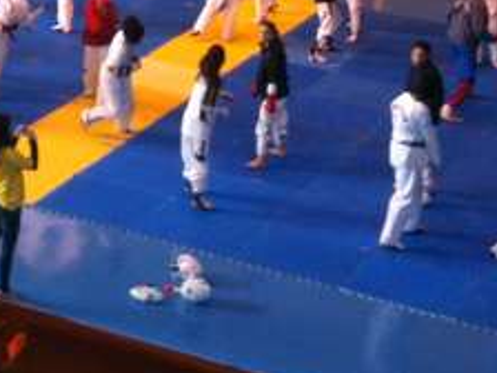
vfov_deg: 11.5
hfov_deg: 15.0
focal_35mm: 125
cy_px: -153
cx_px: -175
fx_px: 1795
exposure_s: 1/40
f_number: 2.8
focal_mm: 3.85
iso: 80
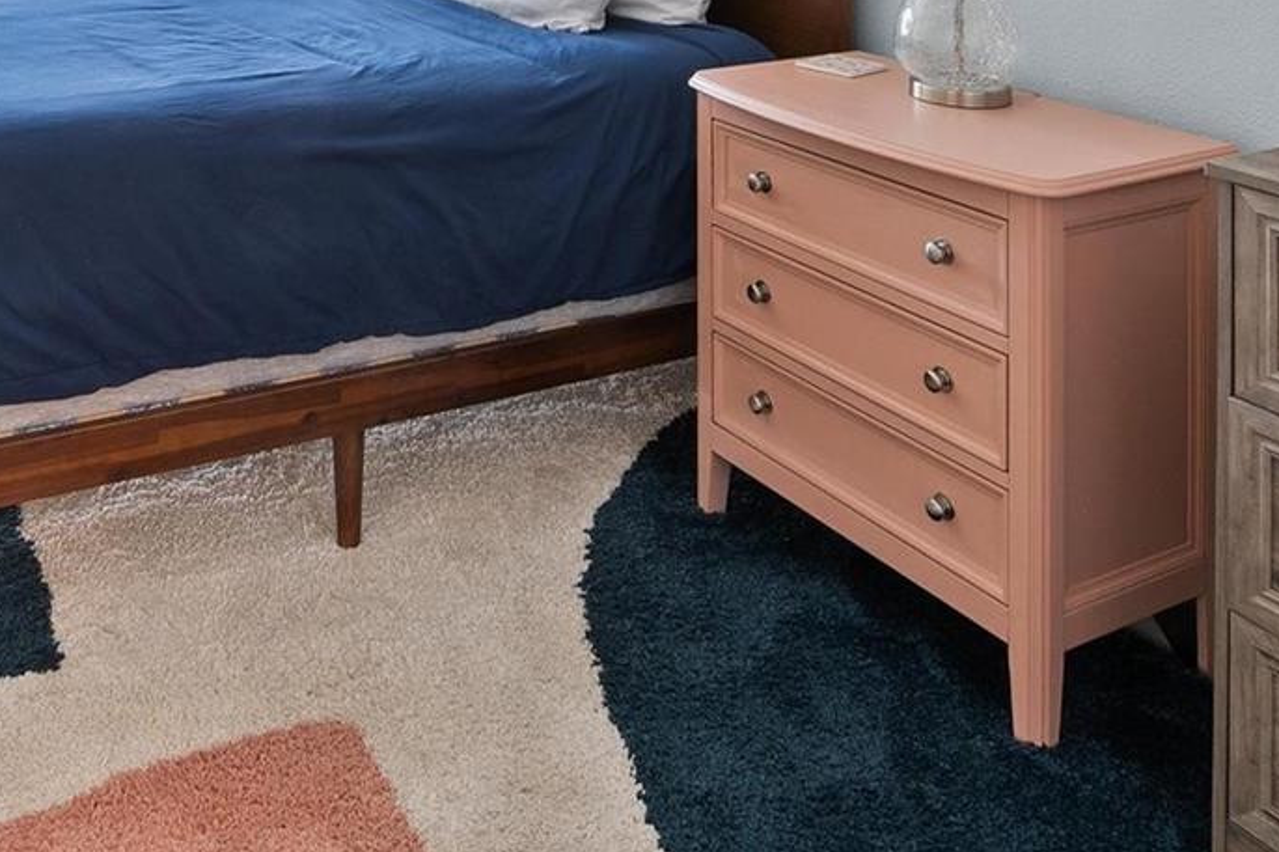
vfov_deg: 33.0
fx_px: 1243
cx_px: 287
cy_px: -89
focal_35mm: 35
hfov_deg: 51.6
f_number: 10
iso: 250
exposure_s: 1.6
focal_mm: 10
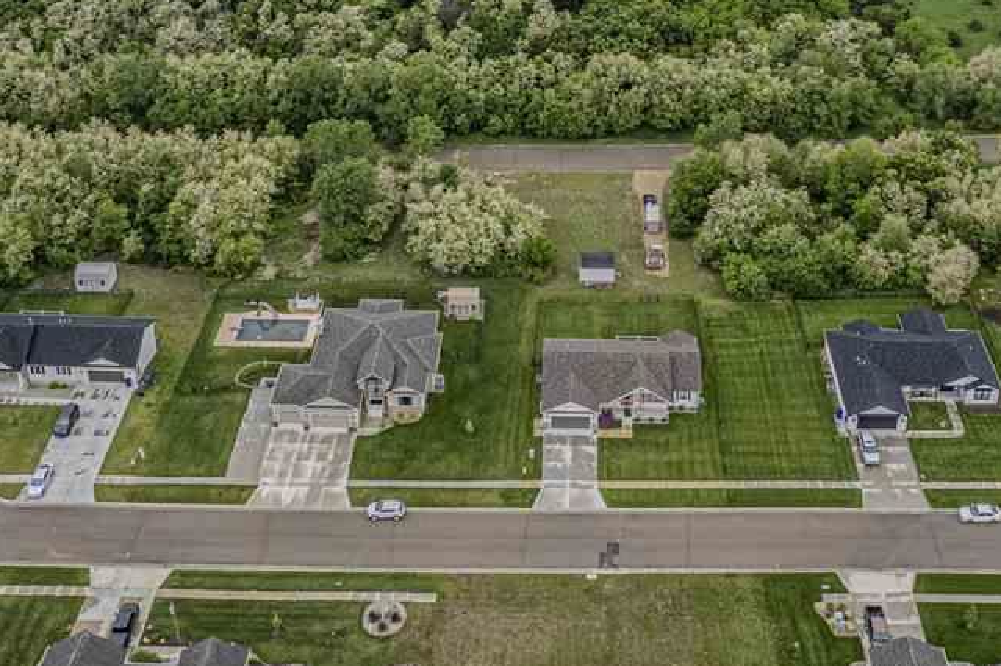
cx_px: 544
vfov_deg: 28.6
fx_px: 1223
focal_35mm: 44
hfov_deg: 44.5
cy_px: 5
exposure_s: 1/500
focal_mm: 8.38
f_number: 2.8
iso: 100
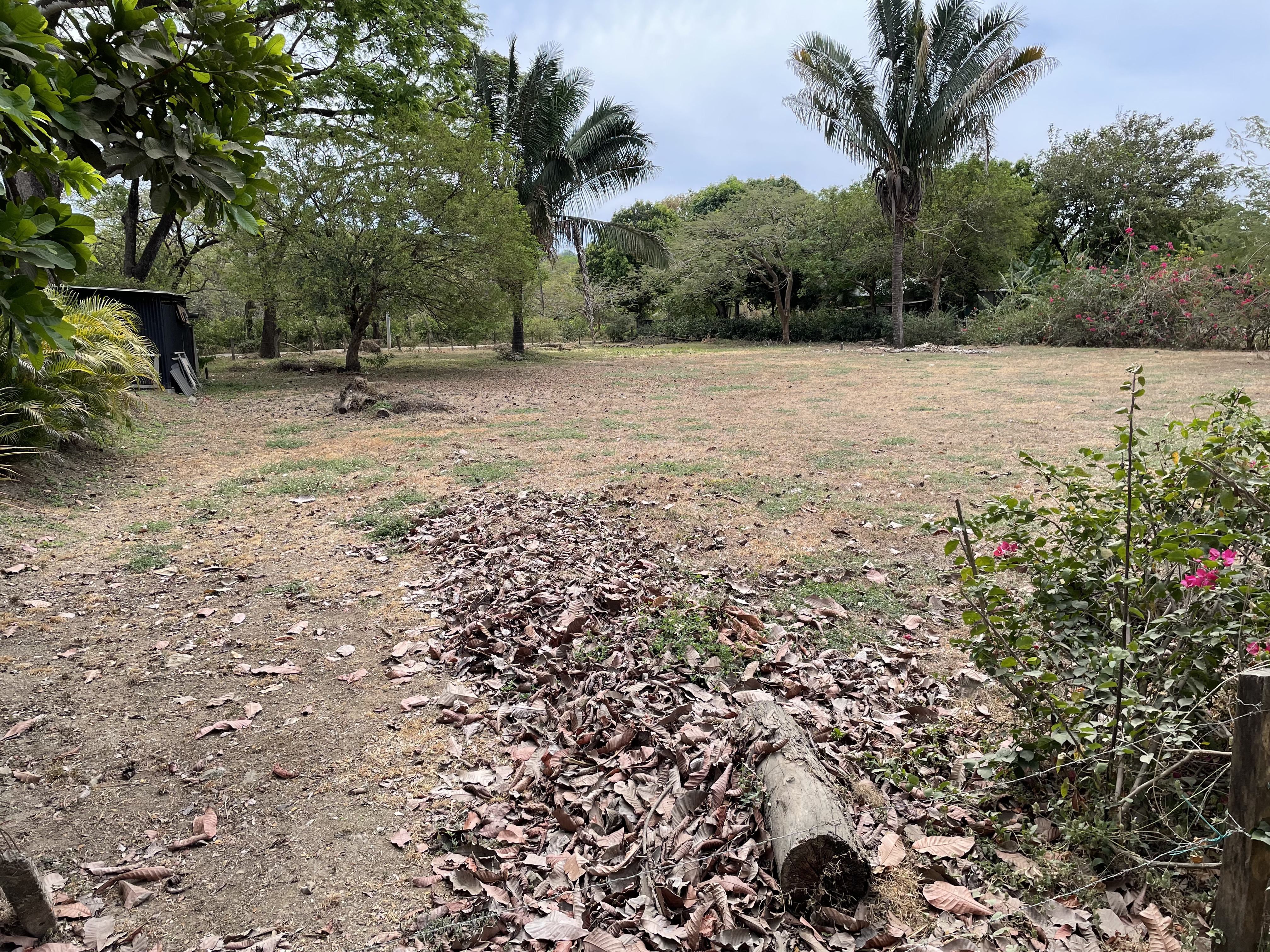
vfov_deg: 53.1
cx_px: 635
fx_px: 954
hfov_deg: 67.3
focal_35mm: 26
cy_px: 476
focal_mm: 4.2
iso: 32
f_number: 1.6
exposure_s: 1/1490
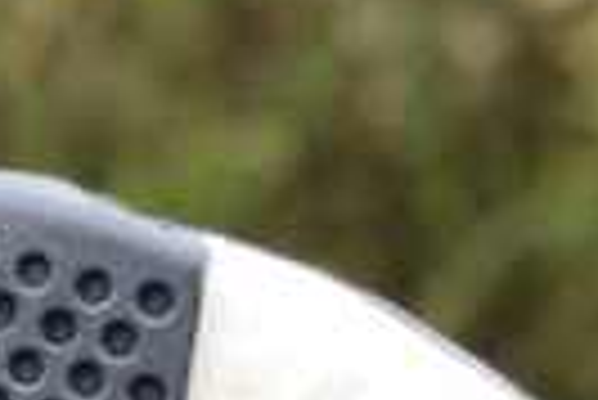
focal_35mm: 300
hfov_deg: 6.9
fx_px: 4989
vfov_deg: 4.4
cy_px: 1112
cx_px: 198
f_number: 2.4
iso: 25
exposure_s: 1/100
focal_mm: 6
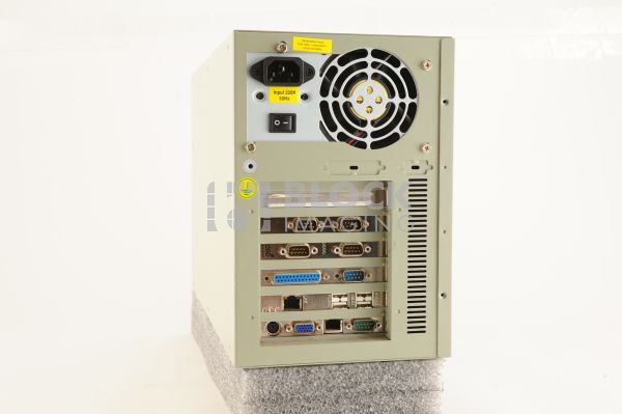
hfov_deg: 39.6
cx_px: 311
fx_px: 863
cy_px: 207
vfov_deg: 26.9
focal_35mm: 50
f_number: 11
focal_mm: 50
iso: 1600
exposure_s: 1/125
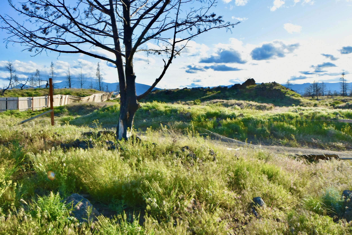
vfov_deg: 36.9
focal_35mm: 36
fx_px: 352
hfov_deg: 53.1
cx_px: 176
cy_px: 118
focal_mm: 24
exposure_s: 1/250
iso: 200
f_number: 8
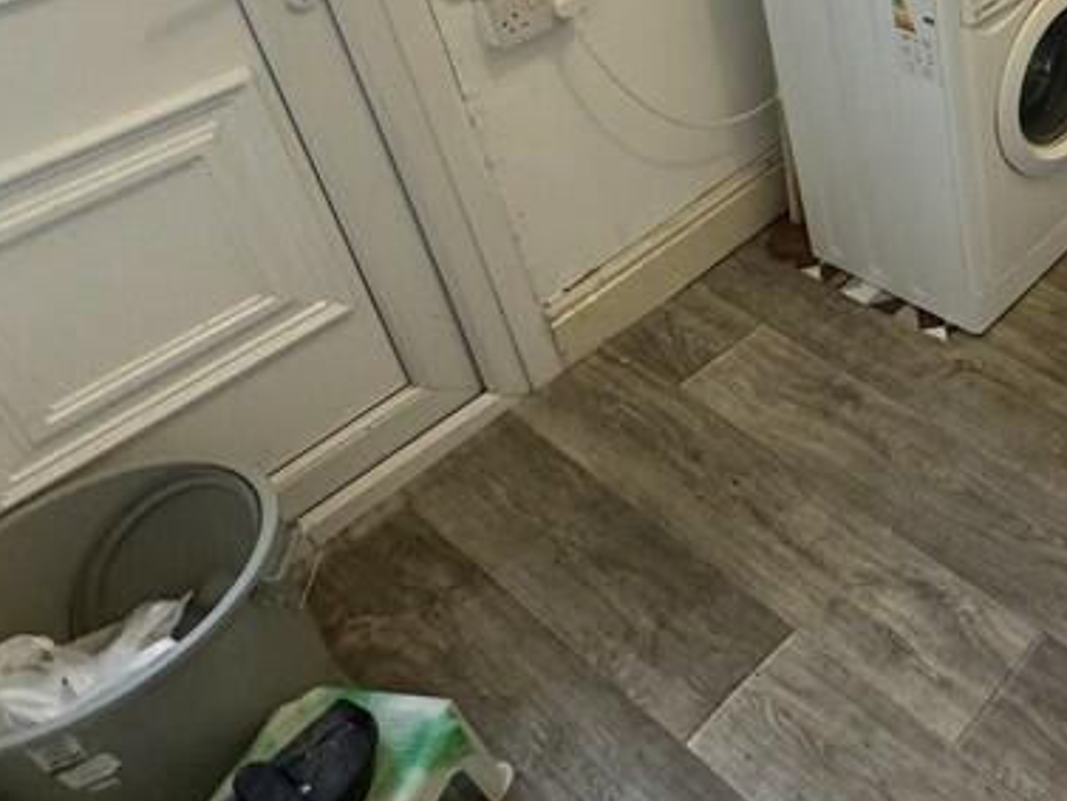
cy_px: -3
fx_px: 1172
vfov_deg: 34.3
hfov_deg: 39.0
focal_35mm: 38
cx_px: 1209
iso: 400
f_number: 2.2
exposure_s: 1/50
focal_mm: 2.22
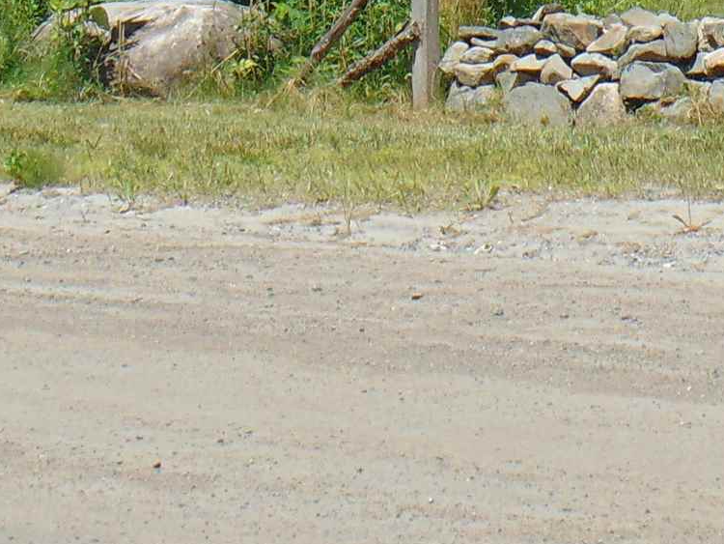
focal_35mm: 172
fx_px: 3599
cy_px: -191
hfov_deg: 11.4
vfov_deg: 8.5
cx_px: 645
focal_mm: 7.6
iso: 80
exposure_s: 1/160
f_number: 8.7
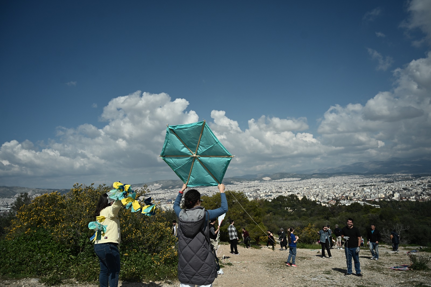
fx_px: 317
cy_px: 144
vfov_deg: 48.7
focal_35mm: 26
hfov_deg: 68.4
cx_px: 216
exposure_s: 1/6400
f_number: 4
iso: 160
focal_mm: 26.5
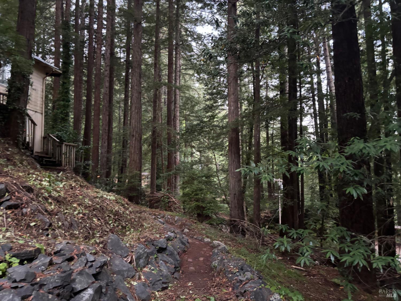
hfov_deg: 67.3
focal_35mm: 26
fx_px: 301
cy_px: 150
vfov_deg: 53.1
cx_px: 200
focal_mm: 5.96
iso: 800
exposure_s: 1/30
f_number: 1.6
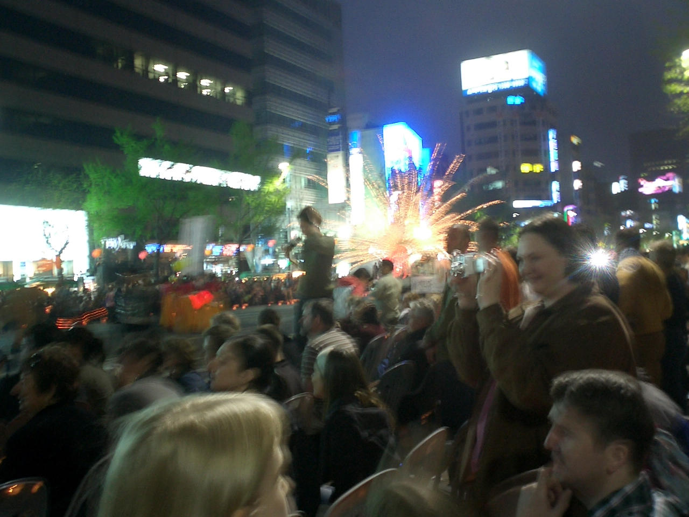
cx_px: 344
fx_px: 736
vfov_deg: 38.7
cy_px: 258
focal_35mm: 37
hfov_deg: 50.1
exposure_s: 1/2
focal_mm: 5.6
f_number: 3.5
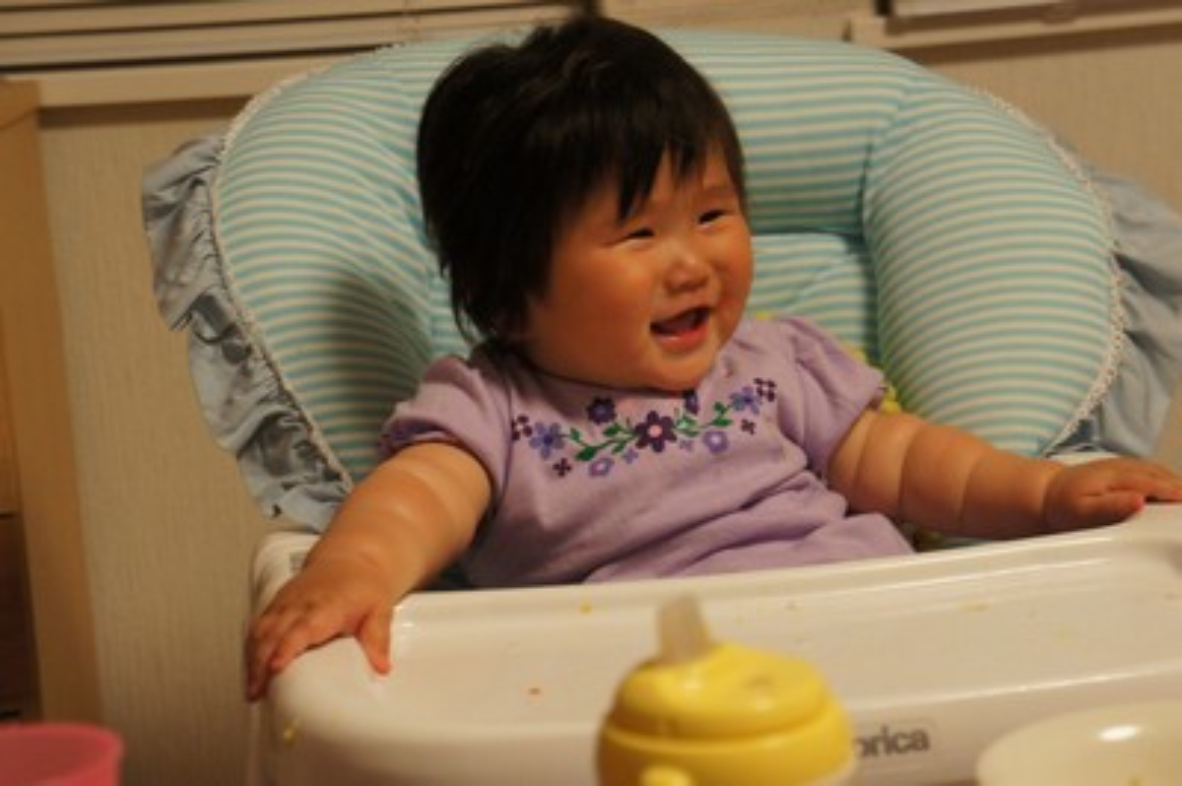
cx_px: 591
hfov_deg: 24.6
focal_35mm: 82
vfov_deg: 16.5
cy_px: 393
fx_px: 2706
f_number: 5.6
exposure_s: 1/100
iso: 1600
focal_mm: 55
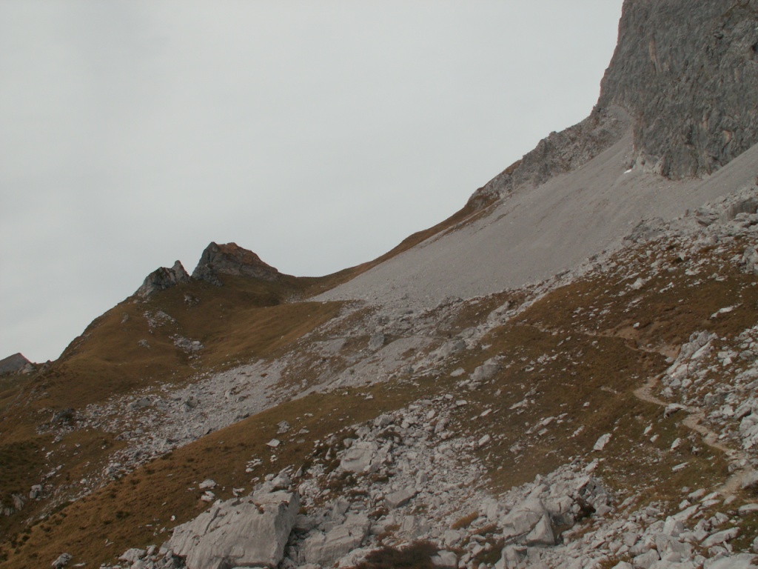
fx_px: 766
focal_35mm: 35
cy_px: 284
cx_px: 379
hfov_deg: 52.6
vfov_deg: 40.7
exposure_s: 1/500
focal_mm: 5.86
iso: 50
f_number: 4
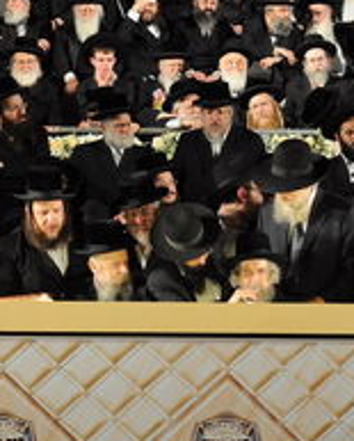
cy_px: 243
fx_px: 2848
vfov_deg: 8.8
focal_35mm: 218
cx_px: 306
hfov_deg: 7.1
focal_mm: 75
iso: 400
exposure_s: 1/60
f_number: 3.5
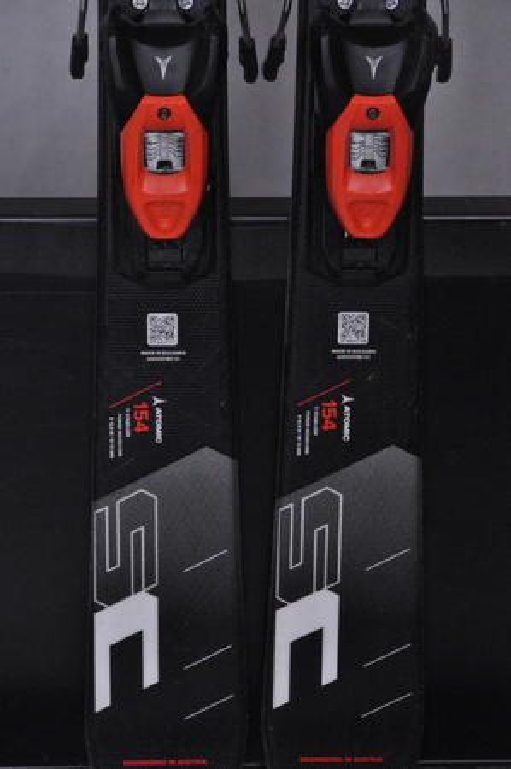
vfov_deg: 15.2
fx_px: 2881
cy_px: 384
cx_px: 256
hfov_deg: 10.1
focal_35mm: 135
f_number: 9.5
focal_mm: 90
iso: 3200
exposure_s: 1/125
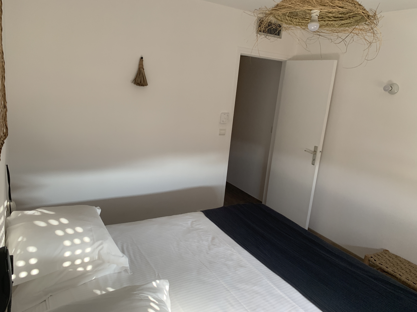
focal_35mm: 26
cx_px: 208
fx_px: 313
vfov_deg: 53.1
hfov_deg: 67.3
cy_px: 156
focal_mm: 4.25
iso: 100
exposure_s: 1/60
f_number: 1.8
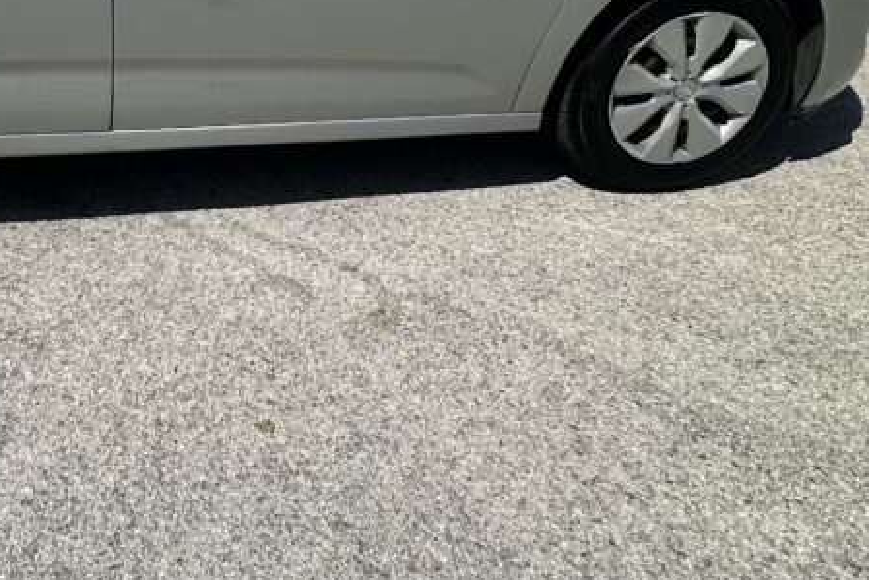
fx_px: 628
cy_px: 41
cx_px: 130
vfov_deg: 44.4
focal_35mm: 26
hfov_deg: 61.3
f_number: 2.2
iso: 50
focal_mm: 2.22
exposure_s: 1/3610
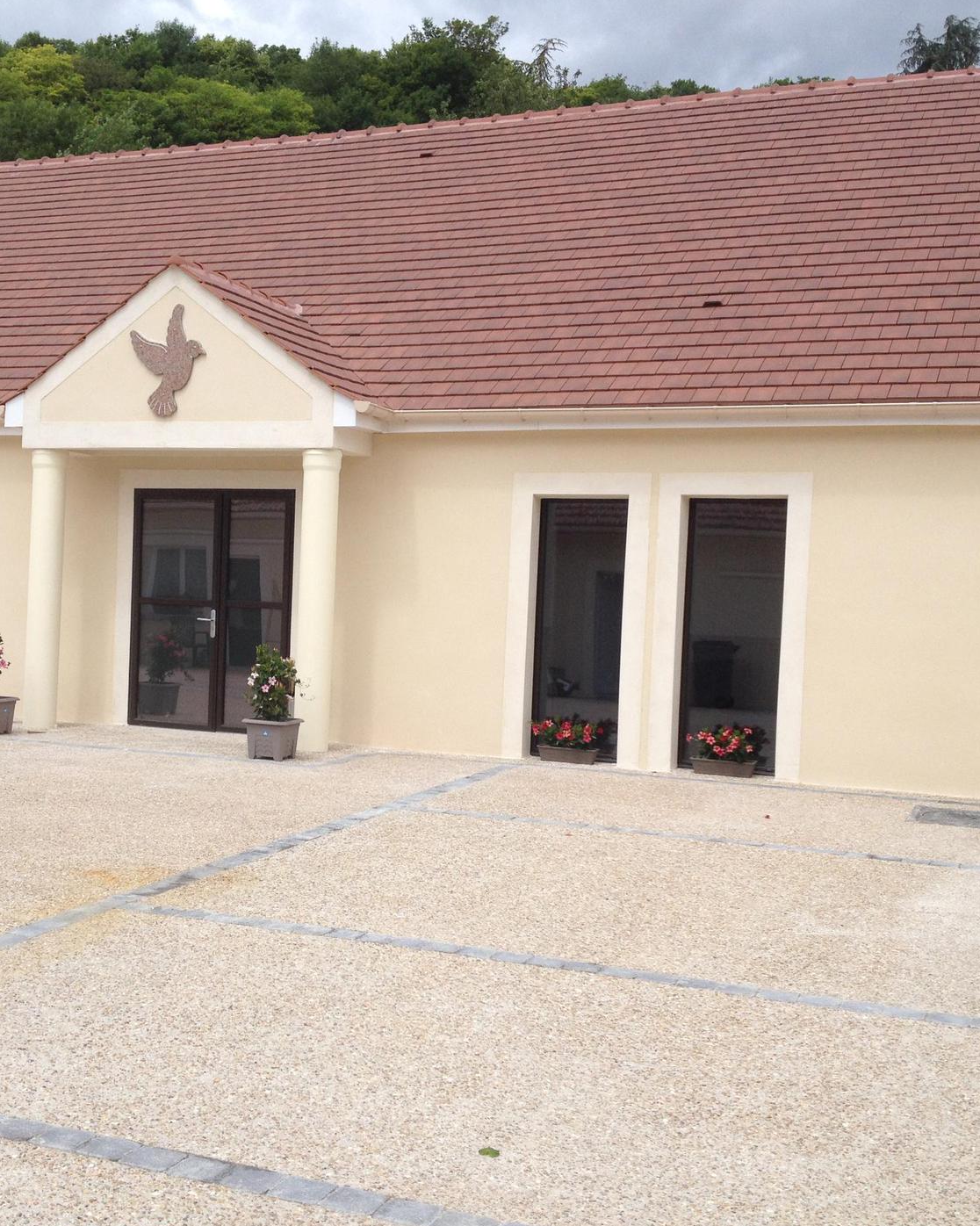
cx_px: 350
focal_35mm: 47
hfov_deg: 31.9
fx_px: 1705
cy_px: 628
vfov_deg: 39.5
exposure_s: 1/1905
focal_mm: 4.28
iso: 50
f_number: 2.4
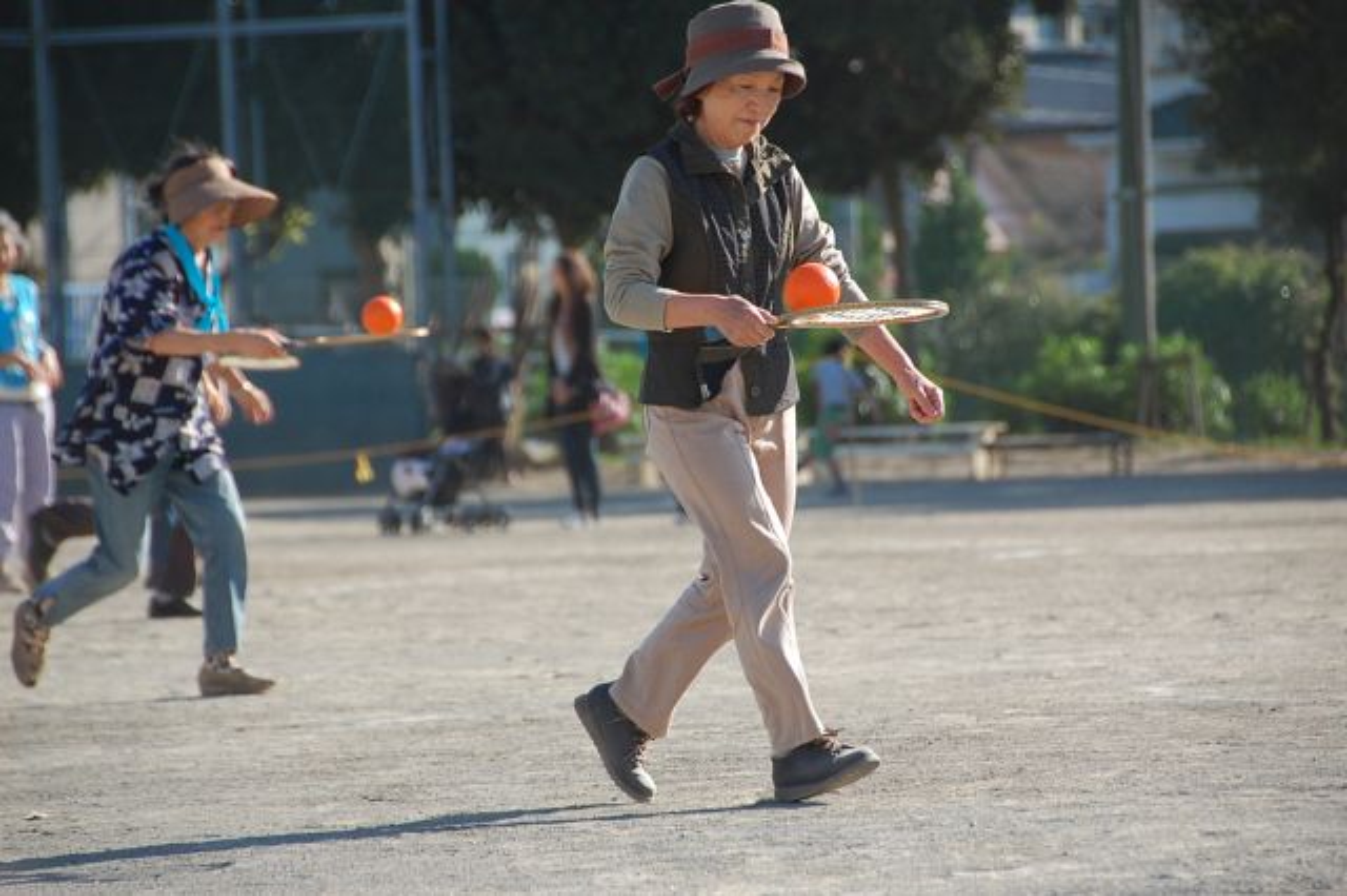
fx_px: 9536
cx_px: 674
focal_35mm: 255
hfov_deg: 8.1
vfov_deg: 5.4
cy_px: 448
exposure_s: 1/800
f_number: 5.6
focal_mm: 170
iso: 400
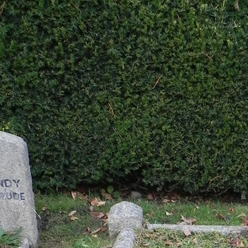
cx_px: 260
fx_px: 559
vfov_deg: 21.6
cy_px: 355
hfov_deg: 23.7
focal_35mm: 69
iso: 160
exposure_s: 1/105
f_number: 3.5
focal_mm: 4.6
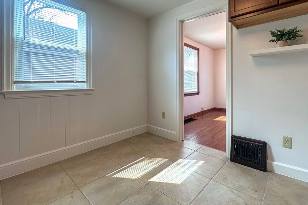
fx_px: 145
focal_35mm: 17
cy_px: 84
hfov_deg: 92.7
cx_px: 175
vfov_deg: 69.9
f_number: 2.2
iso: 80
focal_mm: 2.22
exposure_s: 1/120
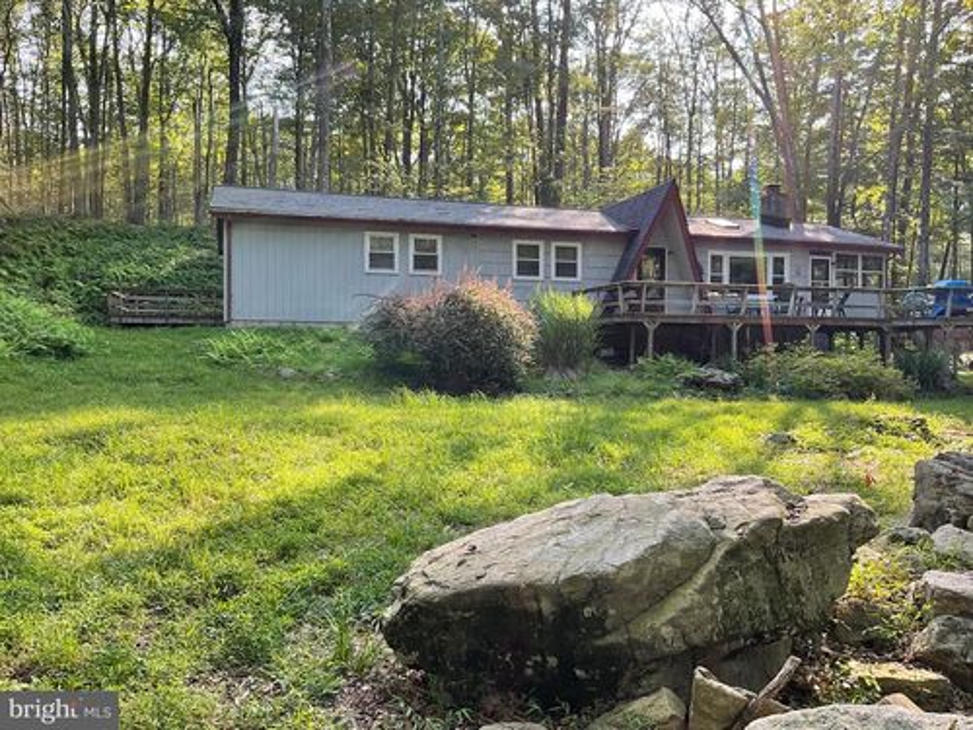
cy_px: 365
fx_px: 815
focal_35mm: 29
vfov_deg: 48.2
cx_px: 486
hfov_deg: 61.7
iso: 20
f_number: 1.8
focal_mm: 3
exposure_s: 1/122
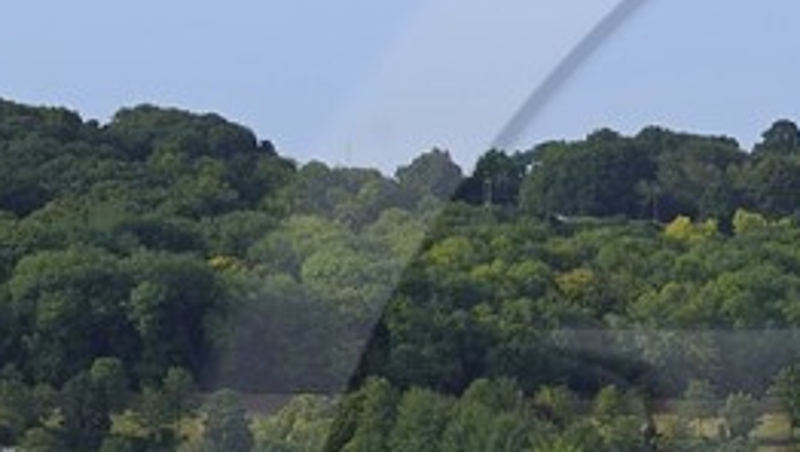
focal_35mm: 351
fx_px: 7453
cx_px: 1383
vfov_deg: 3.5
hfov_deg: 6.0
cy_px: 831
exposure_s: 1/200
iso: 200
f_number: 10
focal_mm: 55
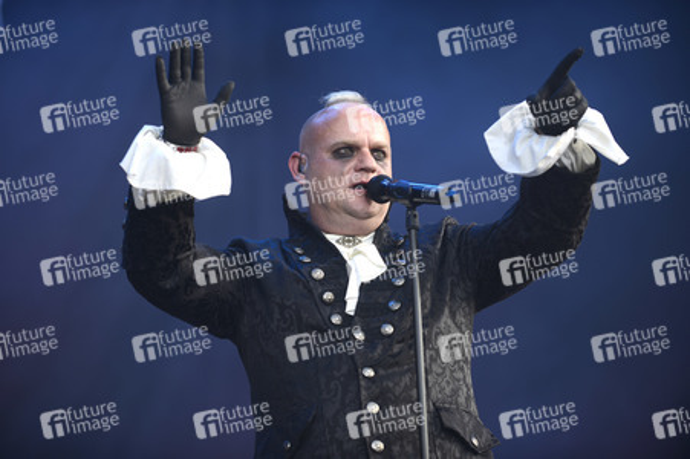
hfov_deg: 12.8
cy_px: 230
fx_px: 3064
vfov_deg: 8.6
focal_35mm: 160
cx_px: 345
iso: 100
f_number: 2.8
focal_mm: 160
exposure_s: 1/400
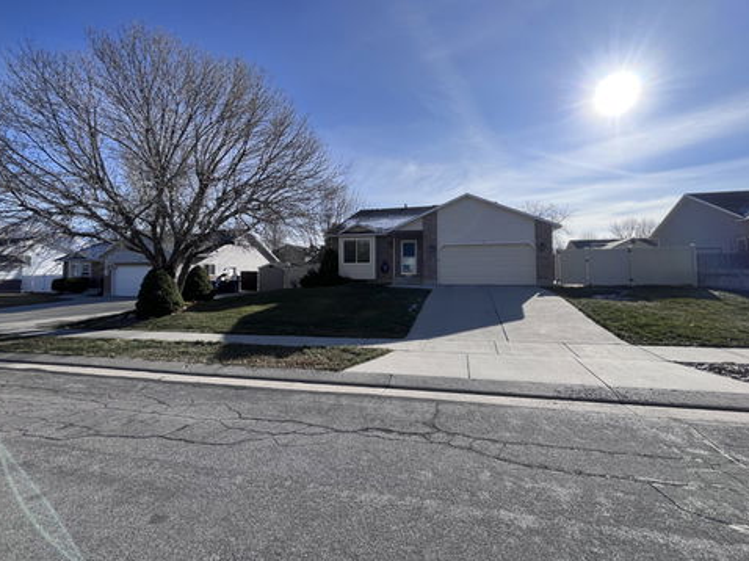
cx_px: 382
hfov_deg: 98.2
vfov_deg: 81.6
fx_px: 324
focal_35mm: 15
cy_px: 263
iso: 32
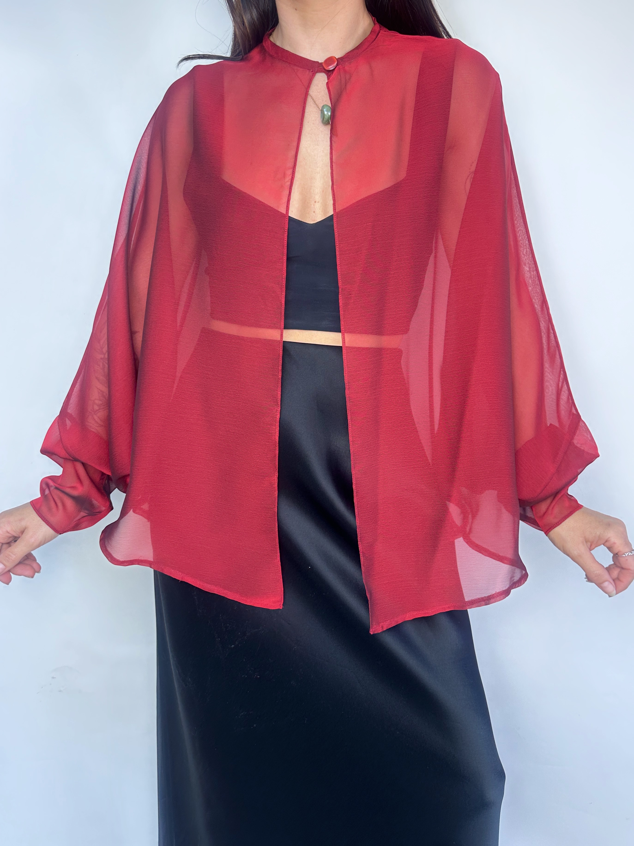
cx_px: 317
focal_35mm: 24
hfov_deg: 56.8
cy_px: 423
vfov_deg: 71.6
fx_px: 586
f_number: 1.78
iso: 80
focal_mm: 6.86
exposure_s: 1/100
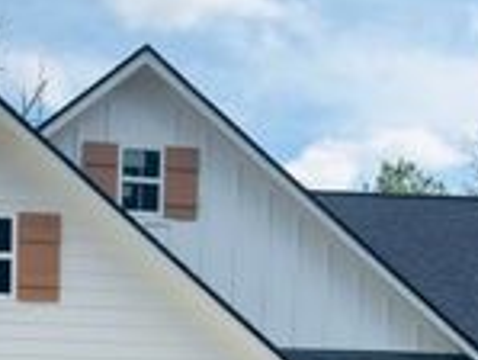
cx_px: 199
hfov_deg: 20.2
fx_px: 1341
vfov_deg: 14.7
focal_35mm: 97
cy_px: 439
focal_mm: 6.76
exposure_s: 1/4405
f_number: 1.78
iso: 100
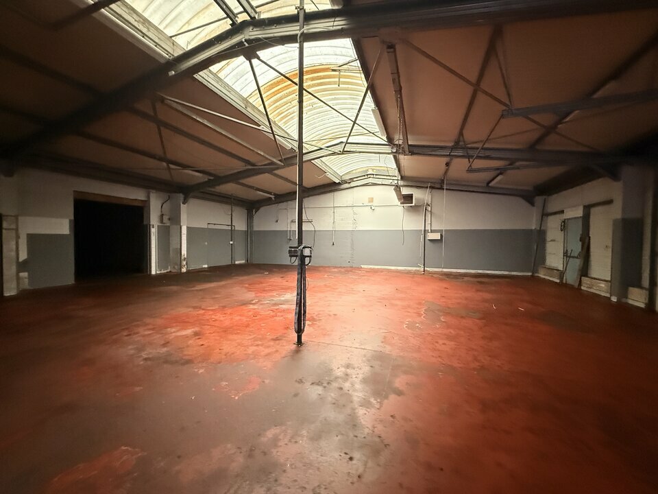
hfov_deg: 102.1
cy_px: 247
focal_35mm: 14
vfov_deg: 85.7
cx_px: 329
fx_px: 266
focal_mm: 2.22
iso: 1250
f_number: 2.2
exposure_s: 1/60
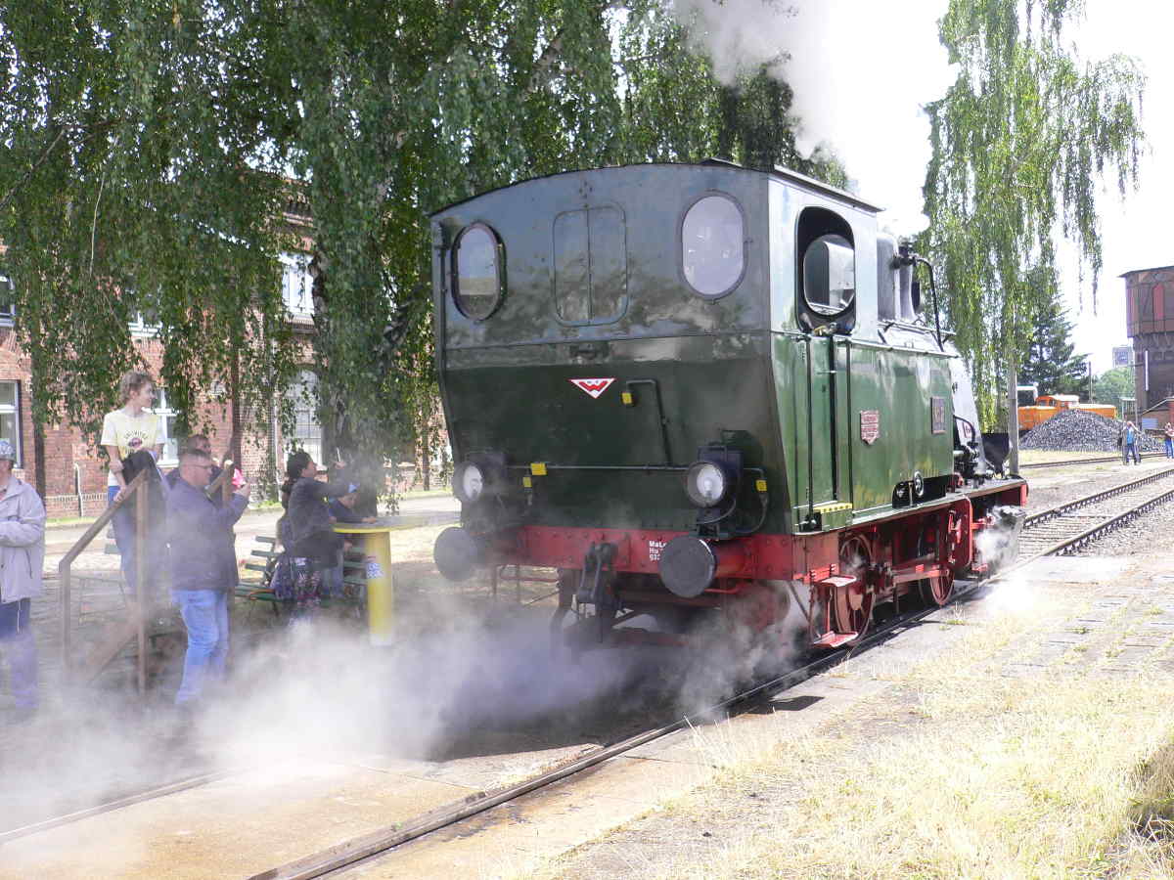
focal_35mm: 35
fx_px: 1187
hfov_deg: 52.6
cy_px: 440
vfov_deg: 40.7
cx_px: 587
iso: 100
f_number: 2.8
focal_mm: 5.8
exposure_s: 1/320
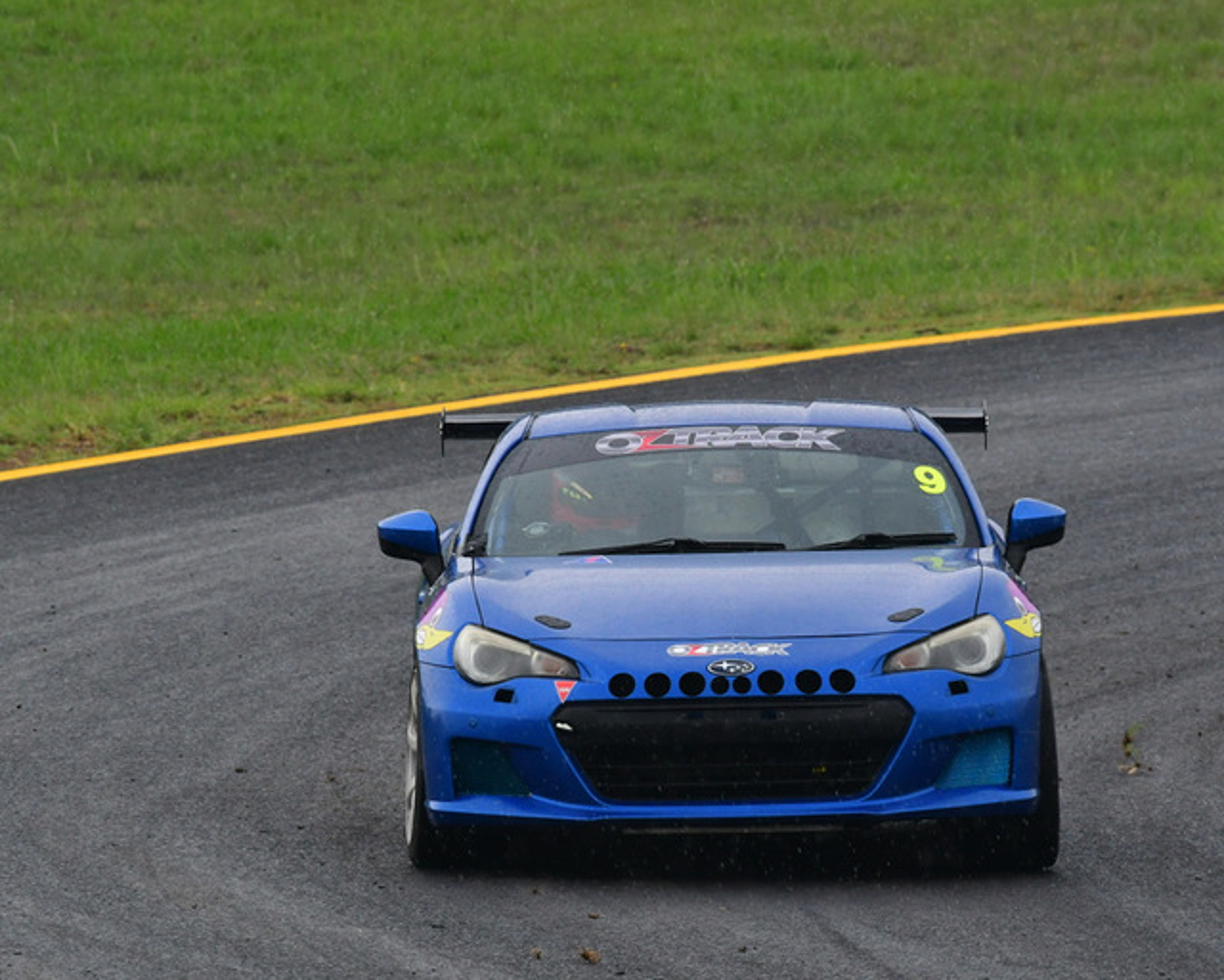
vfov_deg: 2.2
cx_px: 643
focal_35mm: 704
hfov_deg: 2.7
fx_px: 25503
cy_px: 509
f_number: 11
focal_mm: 400
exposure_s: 1/640
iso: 1000
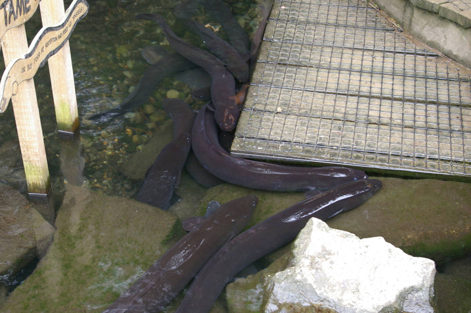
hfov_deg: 31.4
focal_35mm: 64
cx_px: 211
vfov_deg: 21.2
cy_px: 172
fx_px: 837
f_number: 6.7
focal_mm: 38
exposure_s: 1/10
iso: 400
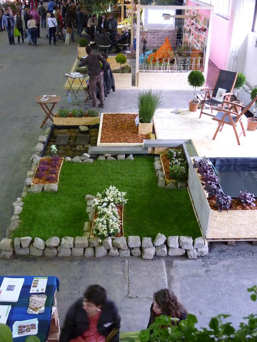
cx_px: 128
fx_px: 356
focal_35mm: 36
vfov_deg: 51.4
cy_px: 171
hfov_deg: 39.7
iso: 400
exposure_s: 1/10
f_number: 2.9
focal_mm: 5.9
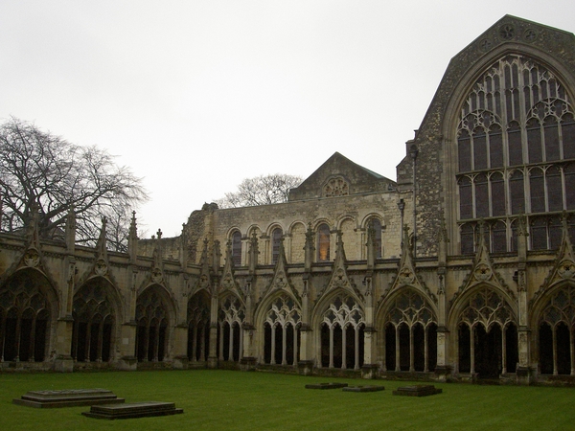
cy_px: 216
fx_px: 648
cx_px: 288
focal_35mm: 39
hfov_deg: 47.9
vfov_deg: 36.8
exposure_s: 1/100
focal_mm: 8
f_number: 4.7
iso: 200
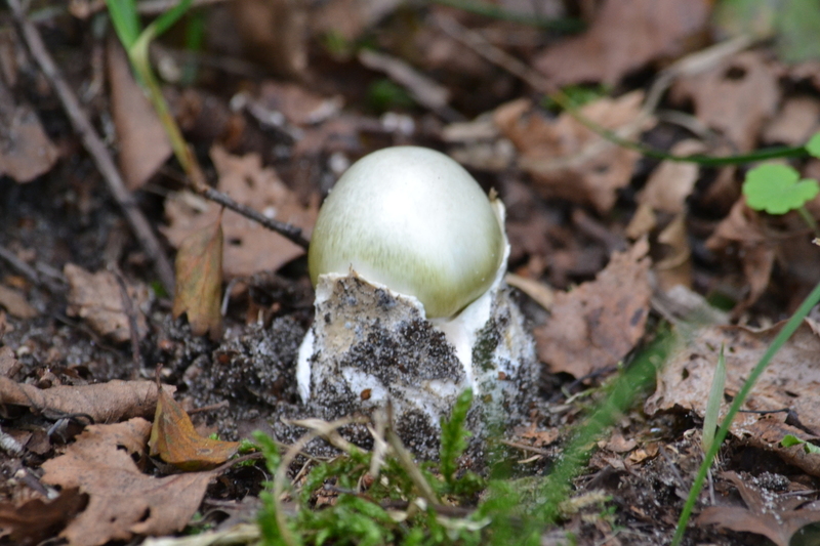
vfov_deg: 3.1
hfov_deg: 4.6
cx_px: 410
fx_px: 10247
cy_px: 273
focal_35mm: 450
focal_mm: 300
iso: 1600
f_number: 10
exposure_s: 1/100
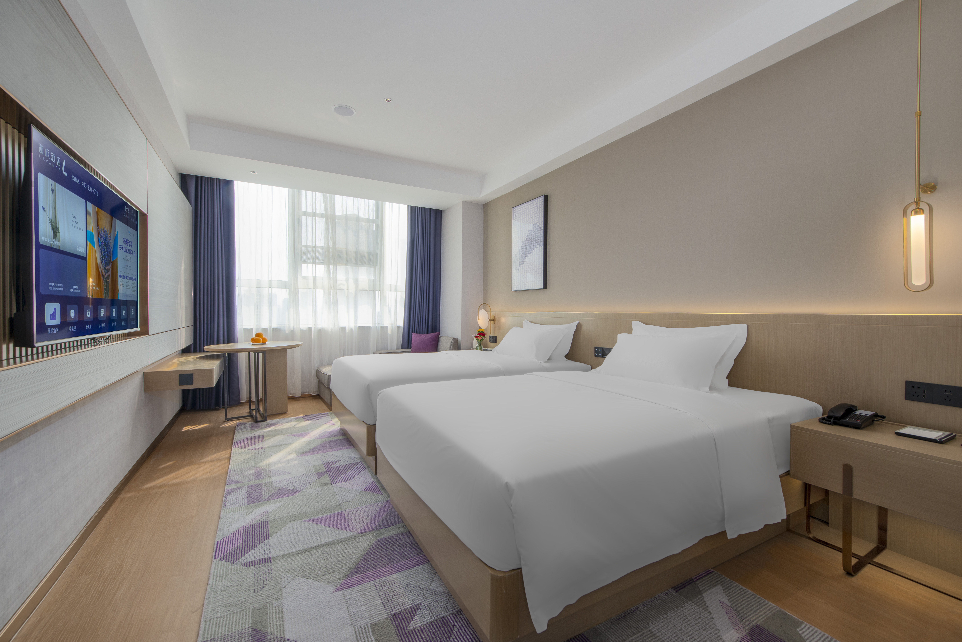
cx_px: 481
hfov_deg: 104.2
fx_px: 374
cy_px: 321
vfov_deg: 81.3
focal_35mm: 14
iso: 320
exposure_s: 1/1.67
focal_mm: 14
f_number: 9
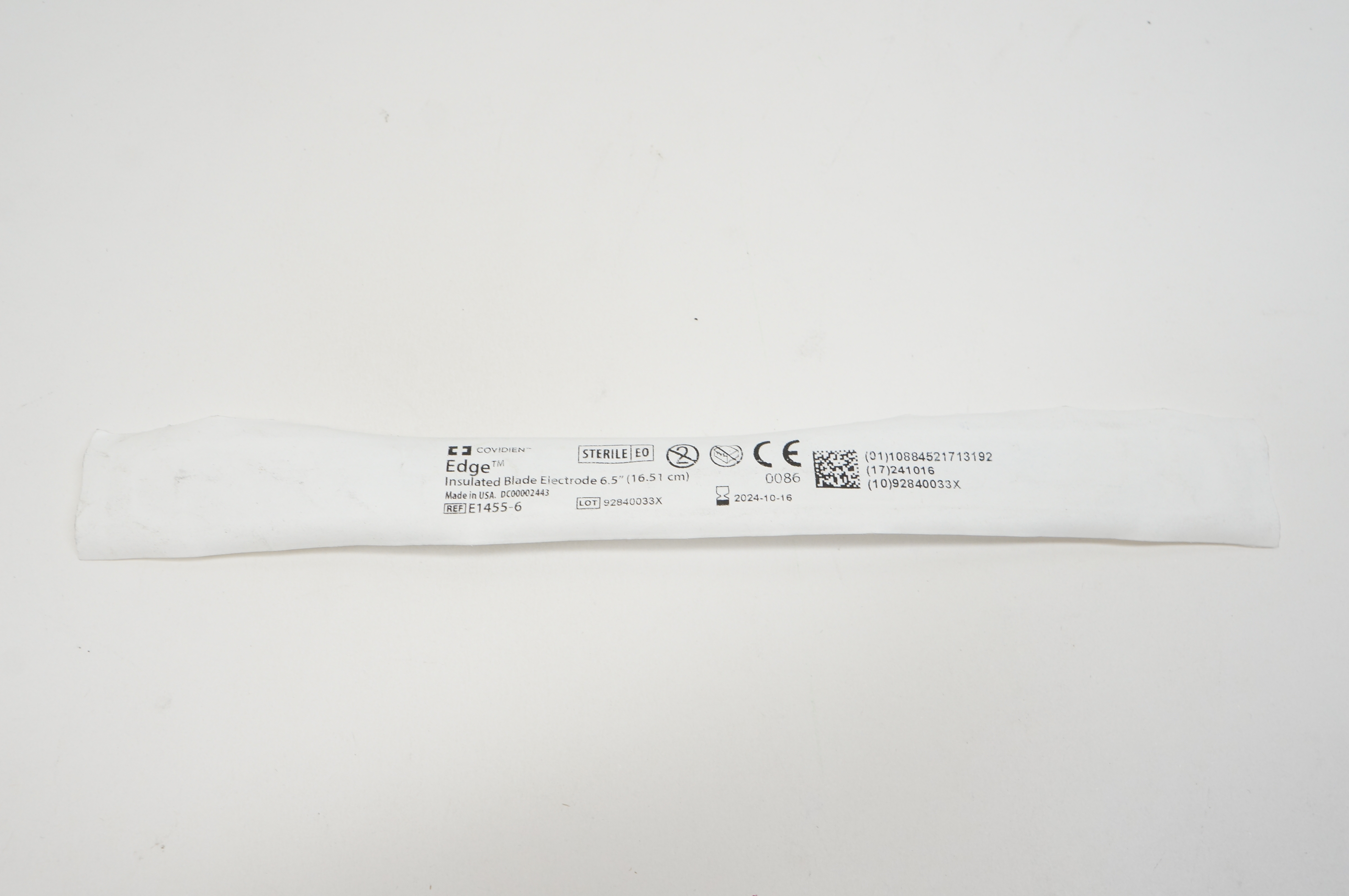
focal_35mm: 40
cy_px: 448
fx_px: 1516
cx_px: 674
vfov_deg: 32.9
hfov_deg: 48.0
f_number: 8
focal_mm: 27
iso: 400
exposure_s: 1/50
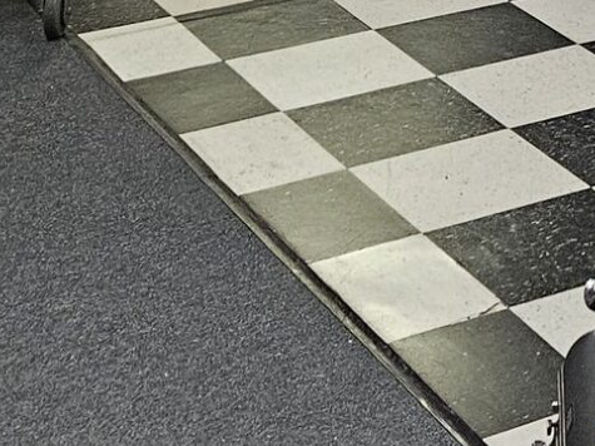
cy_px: -580
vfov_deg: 10.5
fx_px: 2131
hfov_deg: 14.9
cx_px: 848
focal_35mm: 124
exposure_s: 1/120
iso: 500
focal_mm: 5.4
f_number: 1.8
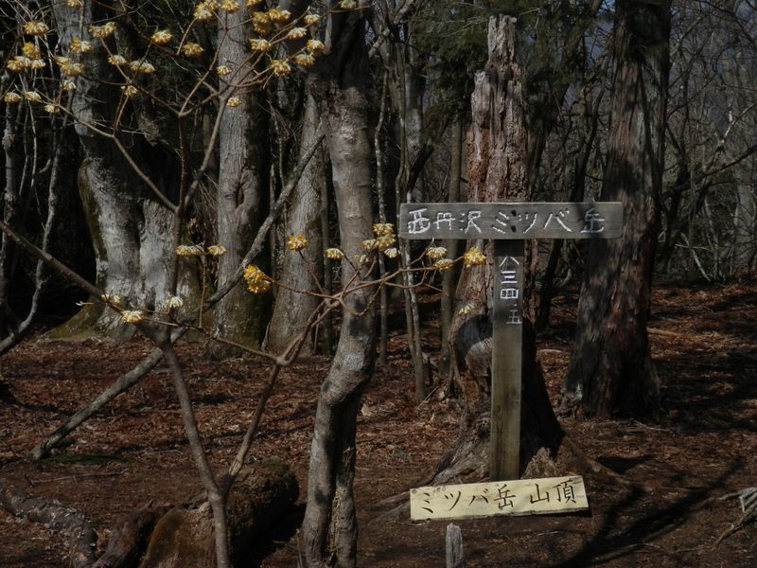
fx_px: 1596
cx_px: 378
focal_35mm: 73
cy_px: 284
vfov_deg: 20.2
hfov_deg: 26.7
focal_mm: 13.1
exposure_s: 1/160
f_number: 12.7
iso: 80
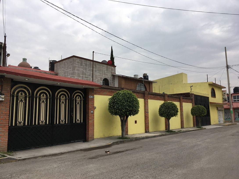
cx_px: 120
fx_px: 200
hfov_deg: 61.6
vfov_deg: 48.3
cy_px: 90
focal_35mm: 29
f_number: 2.2
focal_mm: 4.15
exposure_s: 1/1115
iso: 25
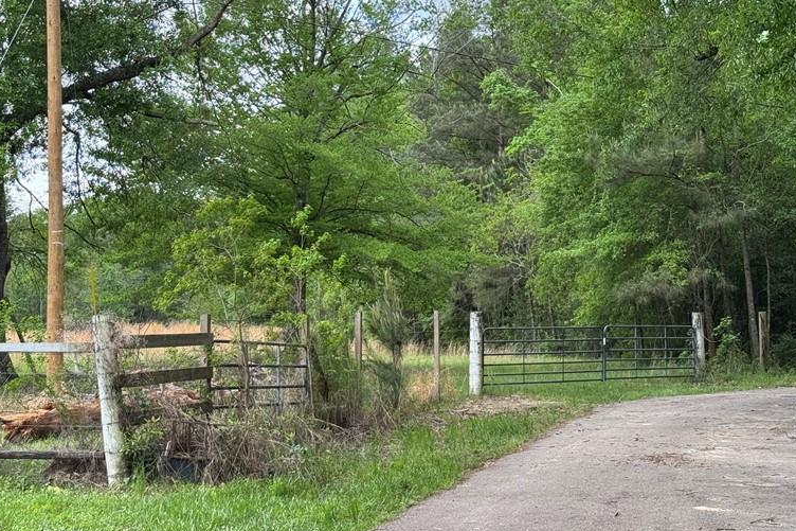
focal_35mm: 68
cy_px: 237
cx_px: 411
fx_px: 1503
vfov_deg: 20.0
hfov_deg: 29.7
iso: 64
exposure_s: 1/436
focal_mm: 6.76
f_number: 1.78
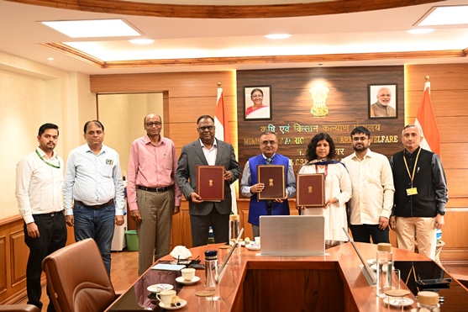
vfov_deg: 32.6
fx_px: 533
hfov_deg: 47.4
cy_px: 156
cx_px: 234
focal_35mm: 41
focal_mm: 41
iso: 2000
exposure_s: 1/125
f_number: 4
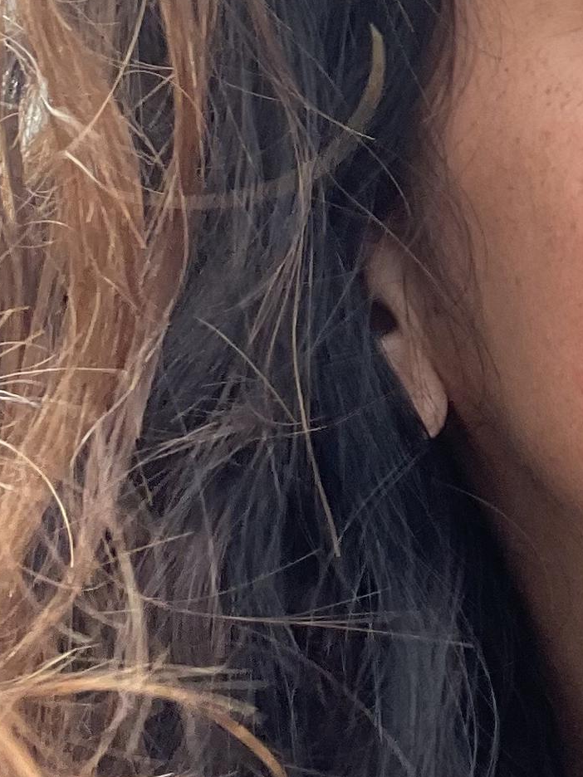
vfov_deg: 19.2
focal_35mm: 99
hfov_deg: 13.9
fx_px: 2223
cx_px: 923
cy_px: -29
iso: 25
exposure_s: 1/122
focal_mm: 2.71
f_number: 2.2
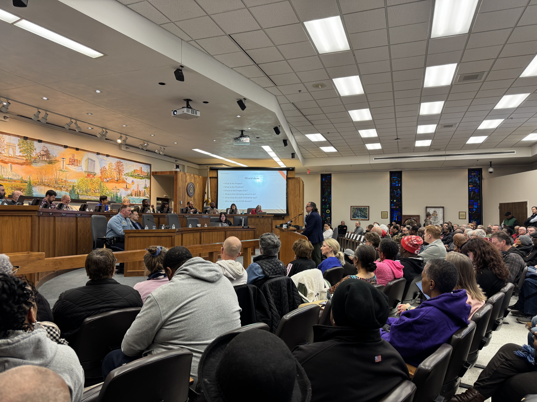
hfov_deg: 71.6
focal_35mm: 24
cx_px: 268
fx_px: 372
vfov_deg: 56.8
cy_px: 201
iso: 125
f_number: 1.78
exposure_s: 1/60
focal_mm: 6.76
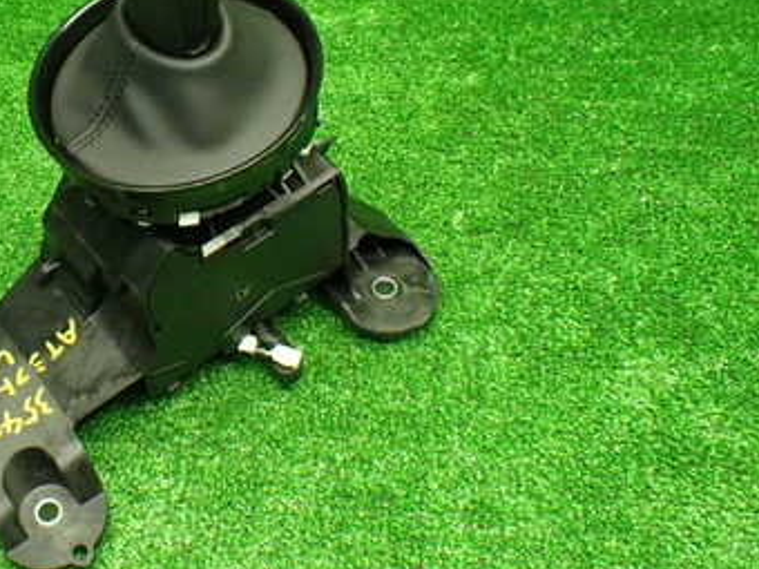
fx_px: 1162
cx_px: 112
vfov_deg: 27.1
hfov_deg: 34.6
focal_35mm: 53
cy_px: 134
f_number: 2.3
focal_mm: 5.4
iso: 800
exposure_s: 1/100
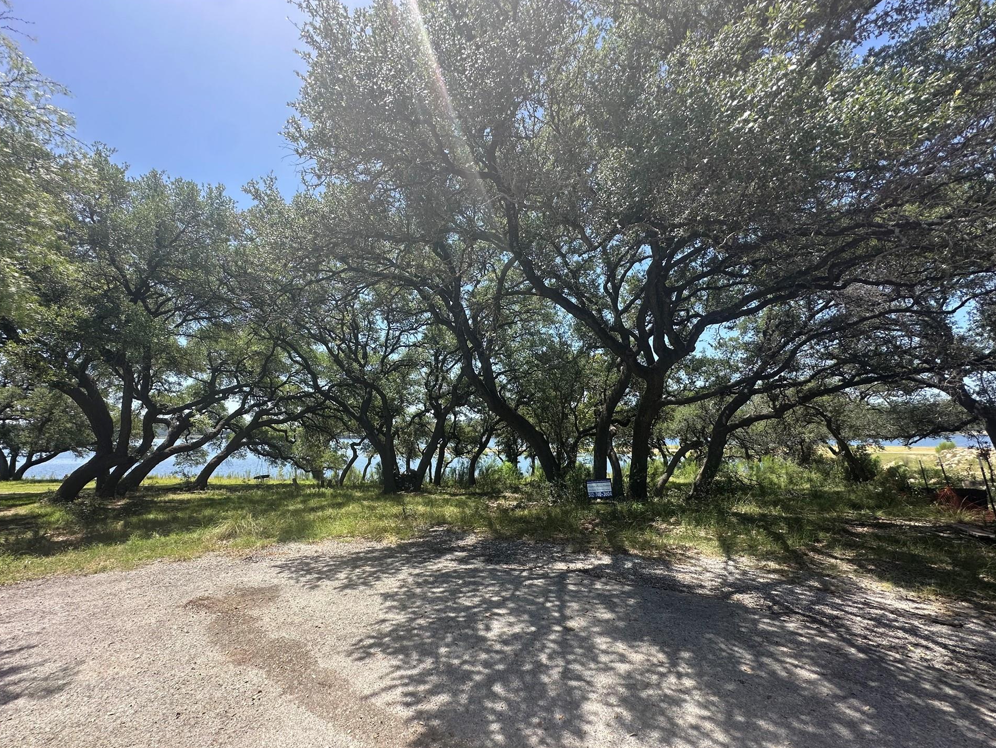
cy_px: 396
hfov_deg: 98.0
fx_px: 432
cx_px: 468
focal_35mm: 15
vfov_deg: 81.7
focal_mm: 2.22
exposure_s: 1/590
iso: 40
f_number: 2.2
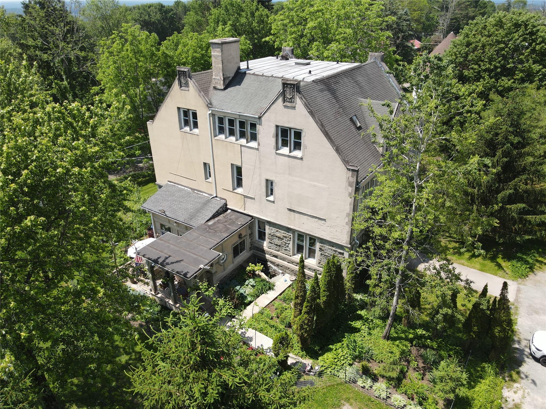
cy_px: 204
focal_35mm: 24
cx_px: 273
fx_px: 379
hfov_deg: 71.6
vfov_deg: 56.8
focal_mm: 4.5
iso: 100
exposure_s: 1/350
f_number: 2.8
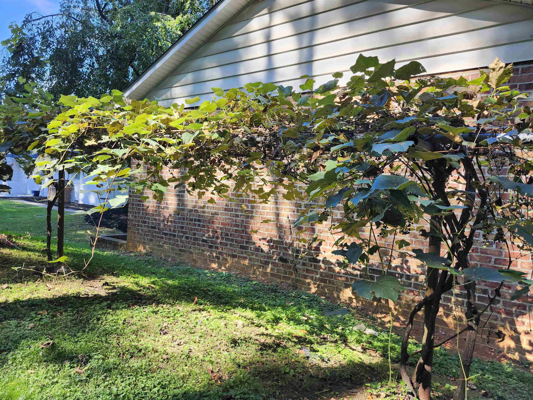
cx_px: 266
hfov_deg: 73.9
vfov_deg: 58.9
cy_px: 200
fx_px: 354
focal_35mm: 23
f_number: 1.8
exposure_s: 1/180
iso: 32
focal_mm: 5.54
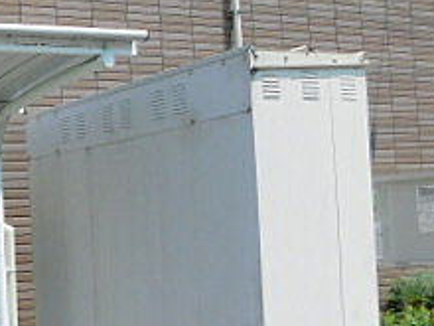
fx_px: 840
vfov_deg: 21.8
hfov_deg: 25.2
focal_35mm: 67
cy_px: 231
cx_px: -122
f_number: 3
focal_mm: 4
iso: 125
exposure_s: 1/1500
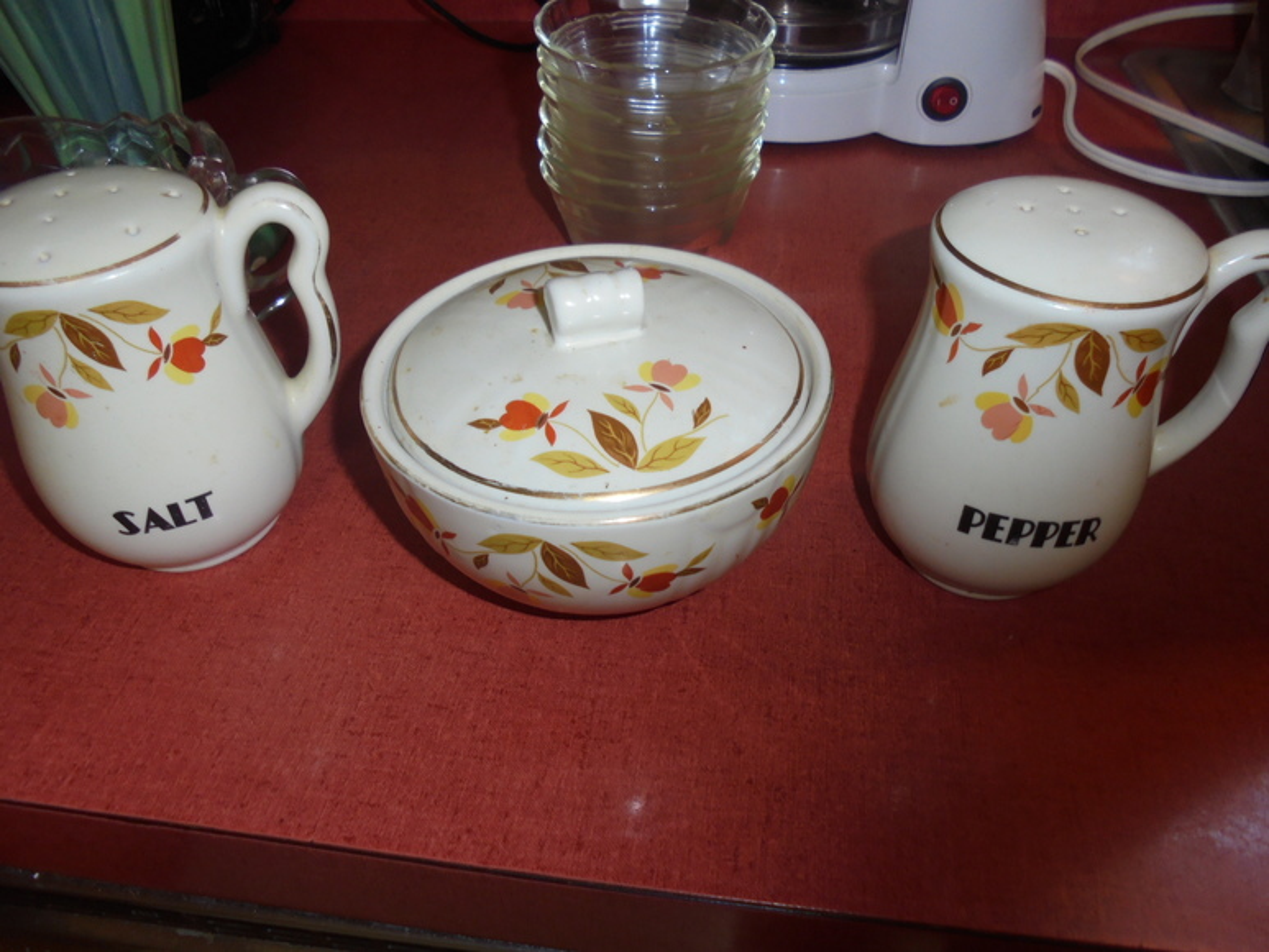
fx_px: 953
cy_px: 476
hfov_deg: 67.3
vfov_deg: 53.1
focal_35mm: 26
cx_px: 634
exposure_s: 1/30
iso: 100
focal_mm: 4.6
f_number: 3.5
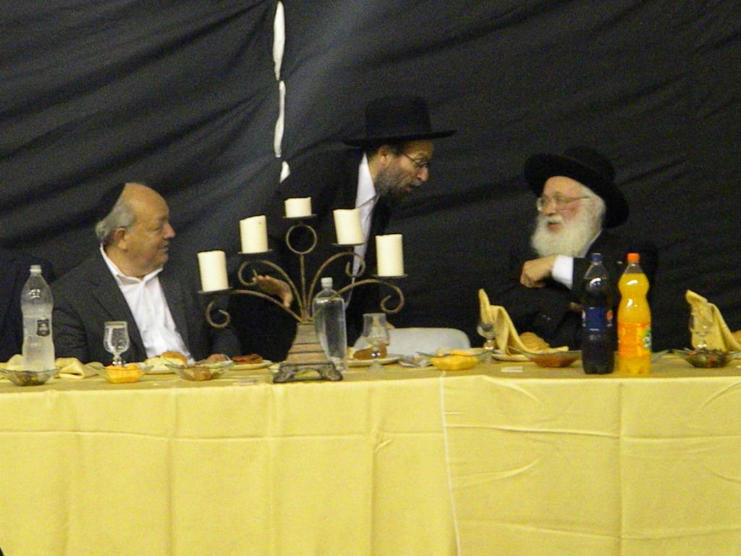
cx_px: 370
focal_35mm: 148
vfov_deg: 10.0
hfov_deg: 13.3
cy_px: 278
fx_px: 3168
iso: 3044
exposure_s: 1/63.6
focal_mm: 26.8
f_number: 5
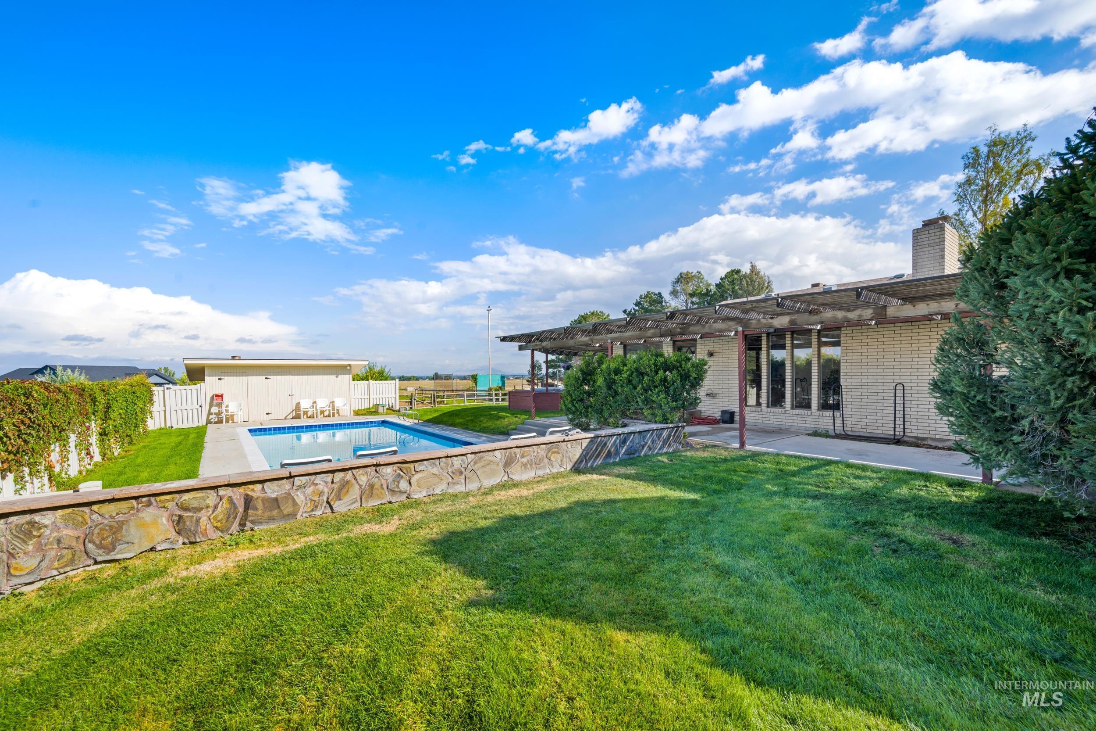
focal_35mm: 14
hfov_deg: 104.3
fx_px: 426
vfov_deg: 81.2
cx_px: 548
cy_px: 366
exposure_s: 1/40
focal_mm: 14
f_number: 9
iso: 100
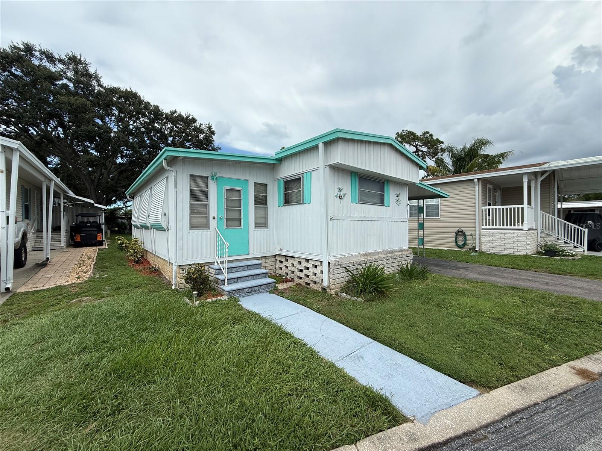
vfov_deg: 85.7
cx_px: 301
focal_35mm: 14
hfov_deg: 102.1
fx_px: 243
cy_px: 226
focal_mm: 2.22
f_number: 2.2
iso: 50
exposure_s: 1/2024
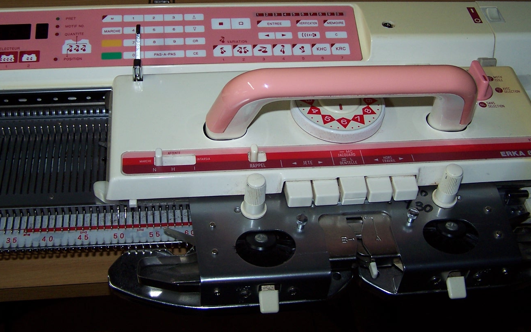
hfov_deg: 41.8
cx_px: 266
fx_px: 695
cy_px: 106
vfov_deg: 26.7
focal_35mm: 48
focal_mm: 6.3
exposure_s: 1/60
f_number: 2.8
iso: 80
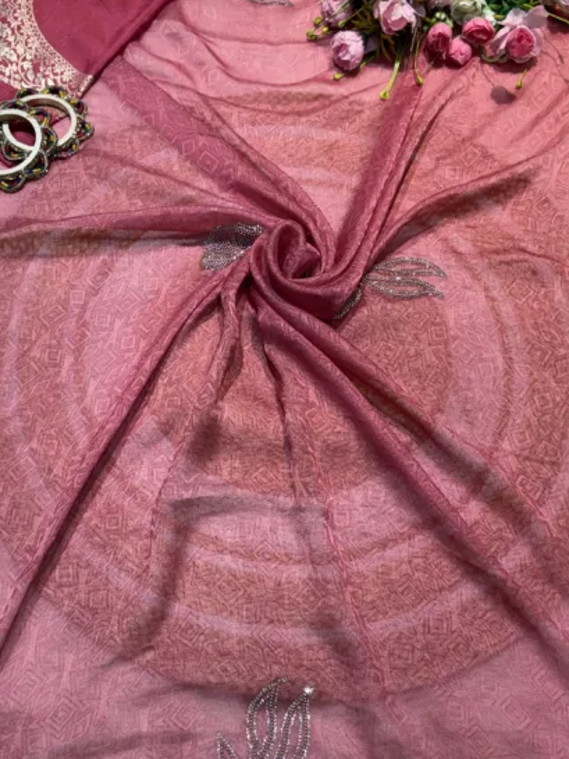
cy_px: 448
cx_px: 214
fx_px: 942
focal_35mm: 43
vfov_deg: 43.7
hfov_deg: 33.4
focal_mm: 5.96
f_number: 1.6
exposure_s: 1/100
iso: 40
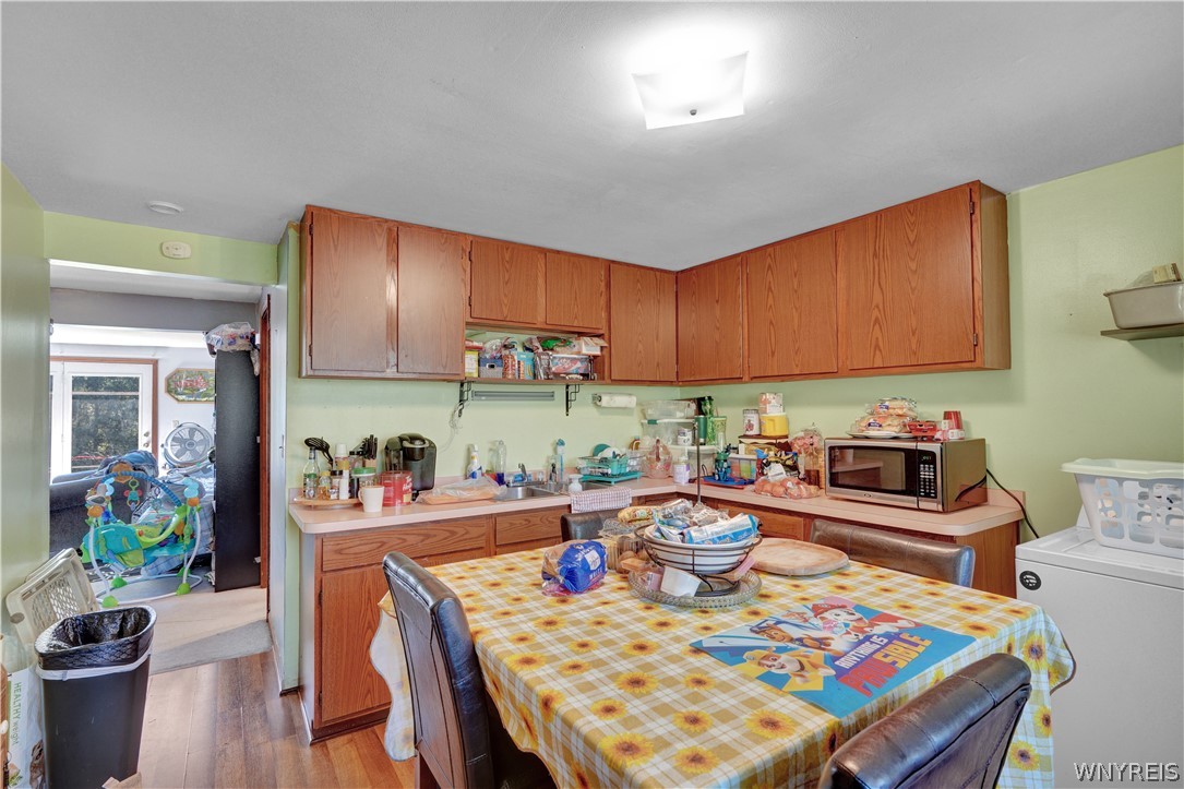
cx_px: 592
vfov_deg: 73.7
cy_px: 394
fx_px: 526
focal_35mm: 16
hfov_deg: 96.7
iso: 800
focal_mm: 16
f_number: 7.1
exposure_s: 1/15
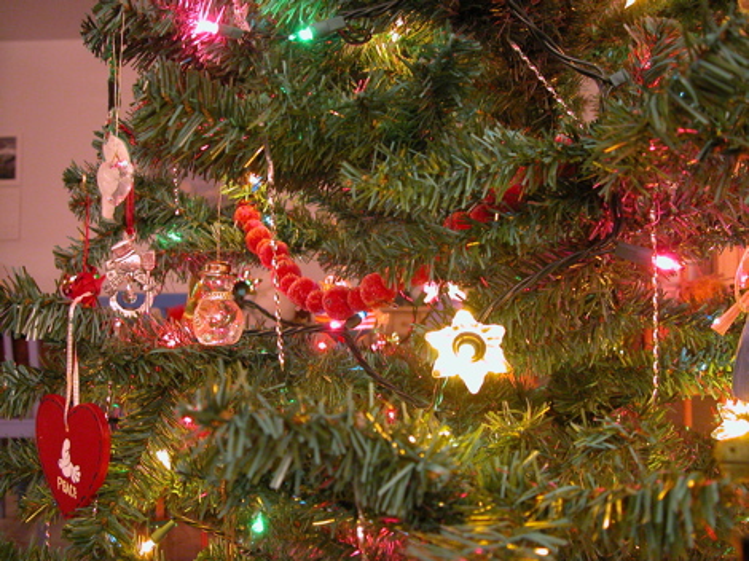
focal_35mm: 35
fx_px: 757
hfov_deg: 52.6
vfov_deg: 40.7
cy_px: 280
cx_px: 374
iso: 400
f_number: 2.8
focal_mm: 8.9
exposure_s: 1/1.4
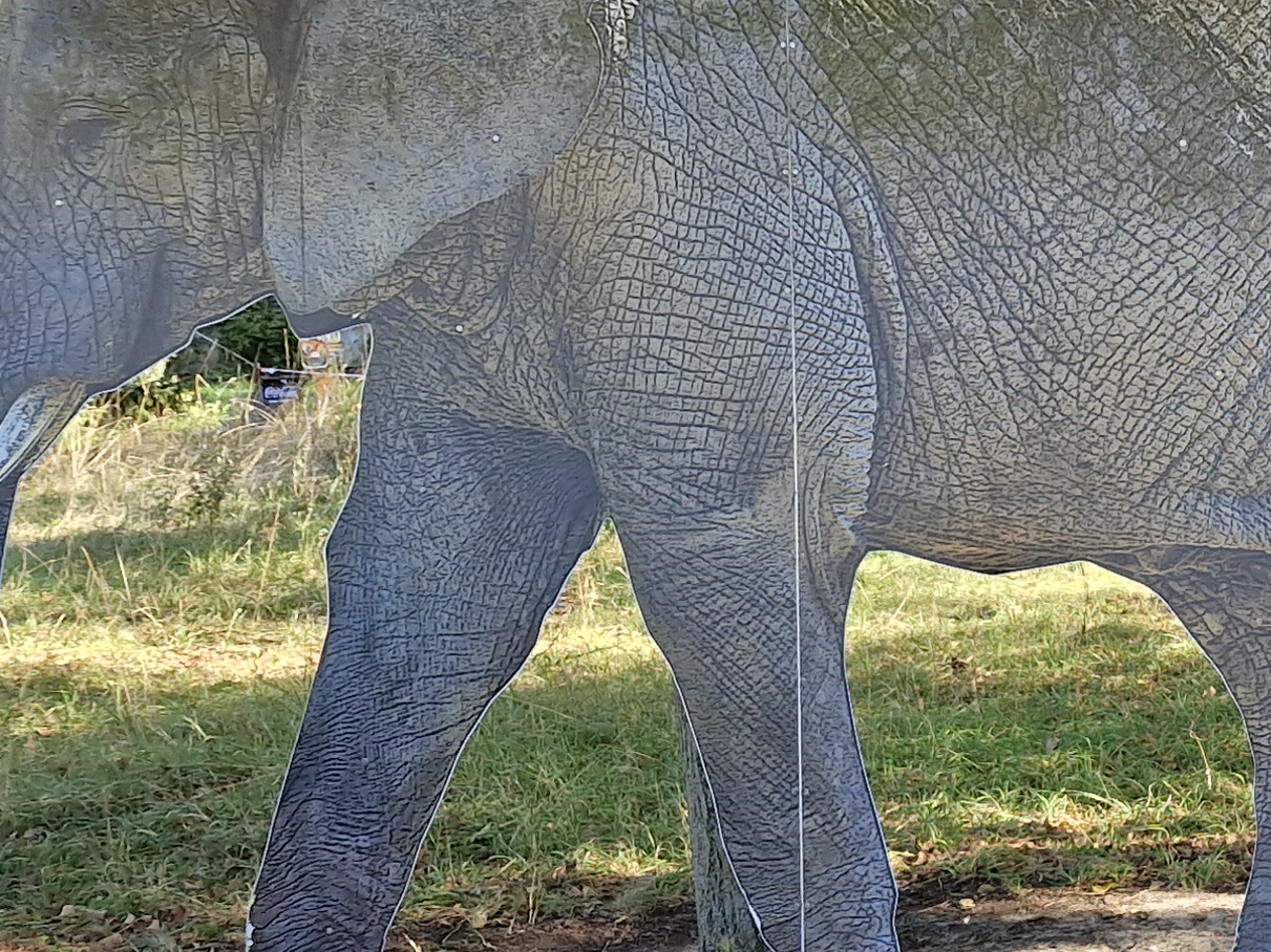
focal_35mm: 76
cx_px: 1728
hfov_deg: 22.5
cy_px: 431
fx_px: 2790
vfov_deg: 19.4
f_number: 1.8
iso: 64
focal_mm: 5.54
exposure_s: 1/180
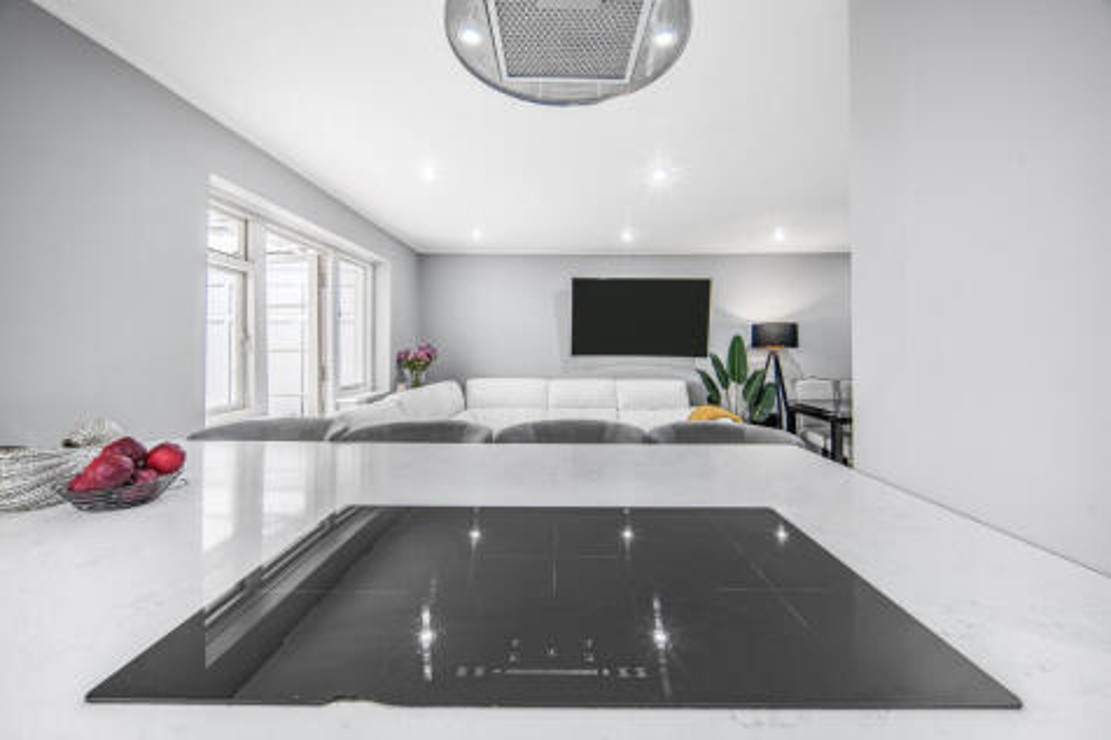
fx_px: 555
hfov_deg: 90.0
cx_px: 556
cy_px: 370
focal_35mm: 18
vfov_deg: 67.3
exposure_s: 1/3
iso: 80
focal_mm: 18
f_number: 8
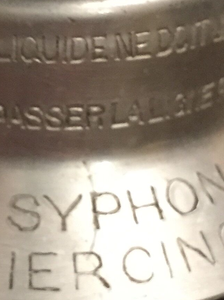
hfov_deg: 13.2
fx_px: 950
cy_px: 98
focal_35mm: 110
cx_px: -11
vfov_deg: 17.8
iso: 500
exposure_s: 1/17
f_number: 2.2
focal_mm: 4.15
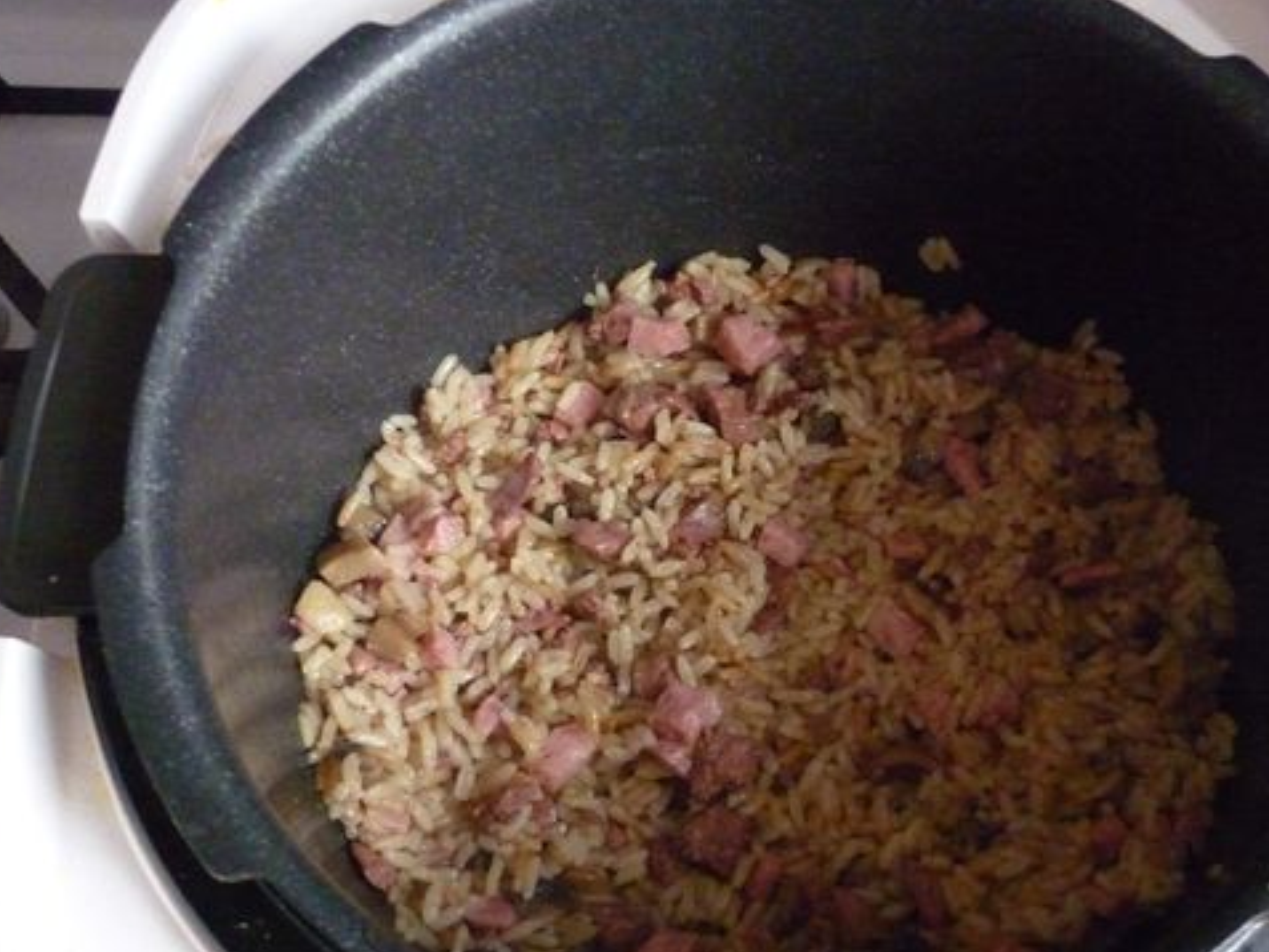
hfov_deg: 41.8
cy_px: 598
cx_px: 779
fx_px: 1650
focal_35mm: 45
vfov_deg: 32.0
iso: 800
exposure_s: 1/20
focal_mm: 5.5
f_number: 2.8
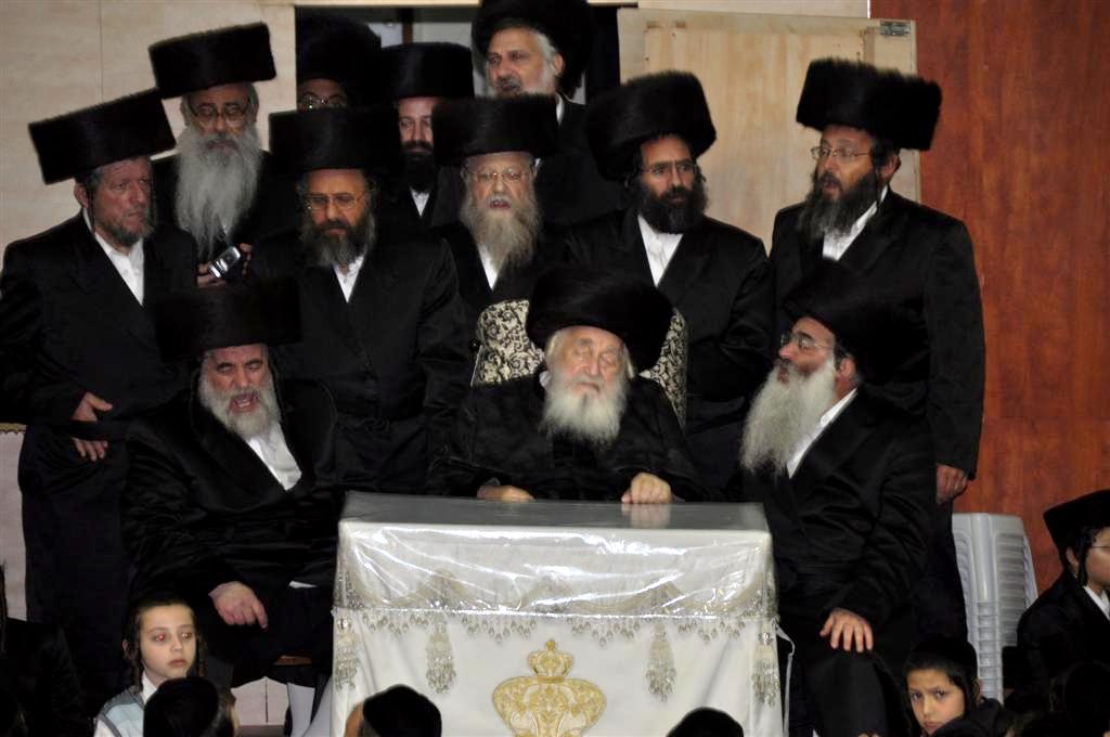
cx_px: 555
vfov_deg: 5.4
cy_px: 368
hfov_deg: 8.1
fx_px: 7852
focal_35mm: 255
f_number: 5.6
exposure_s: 1/60
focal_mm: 170
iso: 500
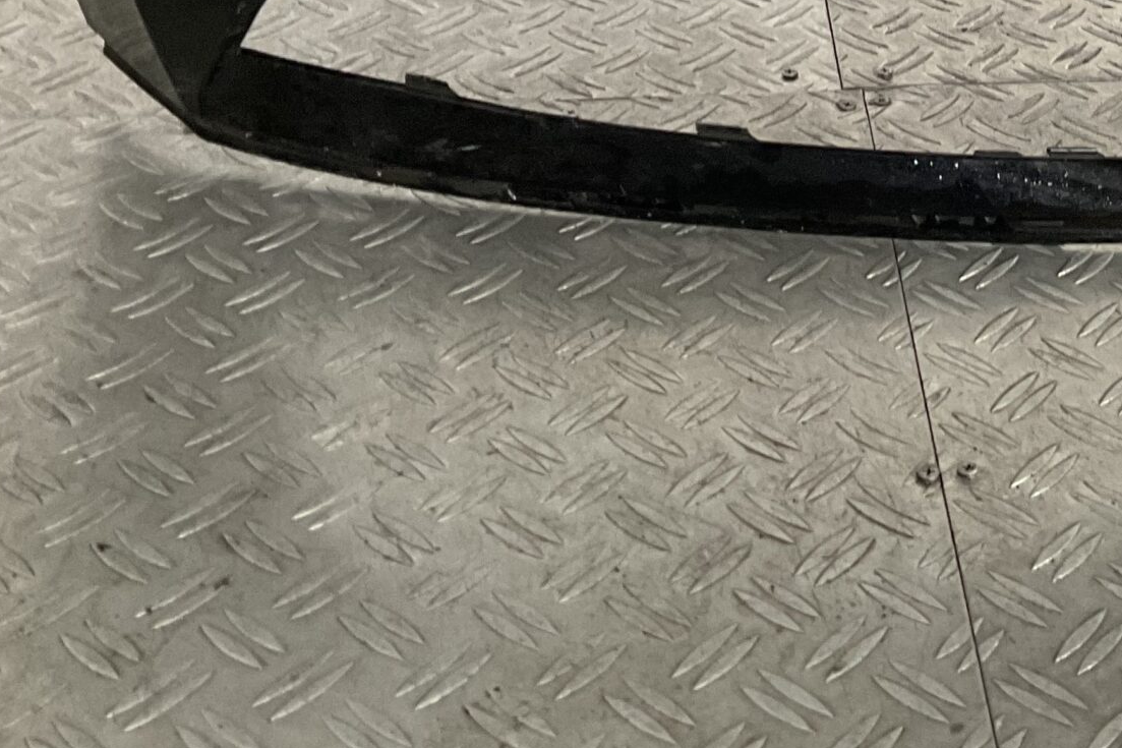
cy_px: -175
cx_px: 1048
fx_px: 2181
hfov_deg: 27.6
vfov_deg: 18.3
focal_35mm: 70
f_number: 1.8
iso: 80
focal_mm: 3
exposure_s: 1/50
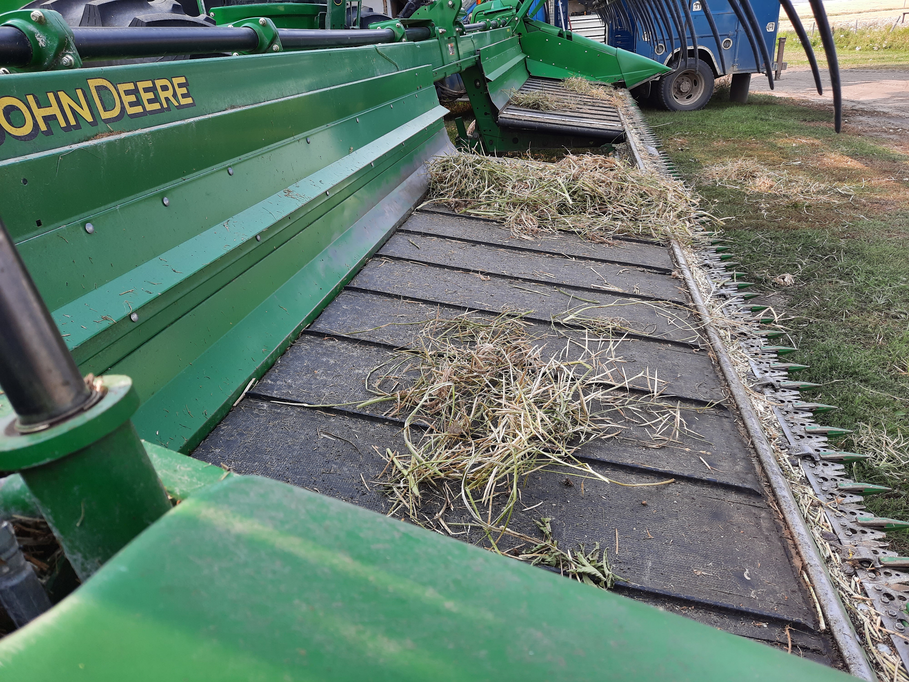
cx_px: 454
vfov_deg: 54.9
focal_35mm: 25
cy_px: 341
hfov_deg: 69.4
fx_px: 656
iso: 32
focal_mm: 4.6
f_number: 2
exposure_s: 1/246
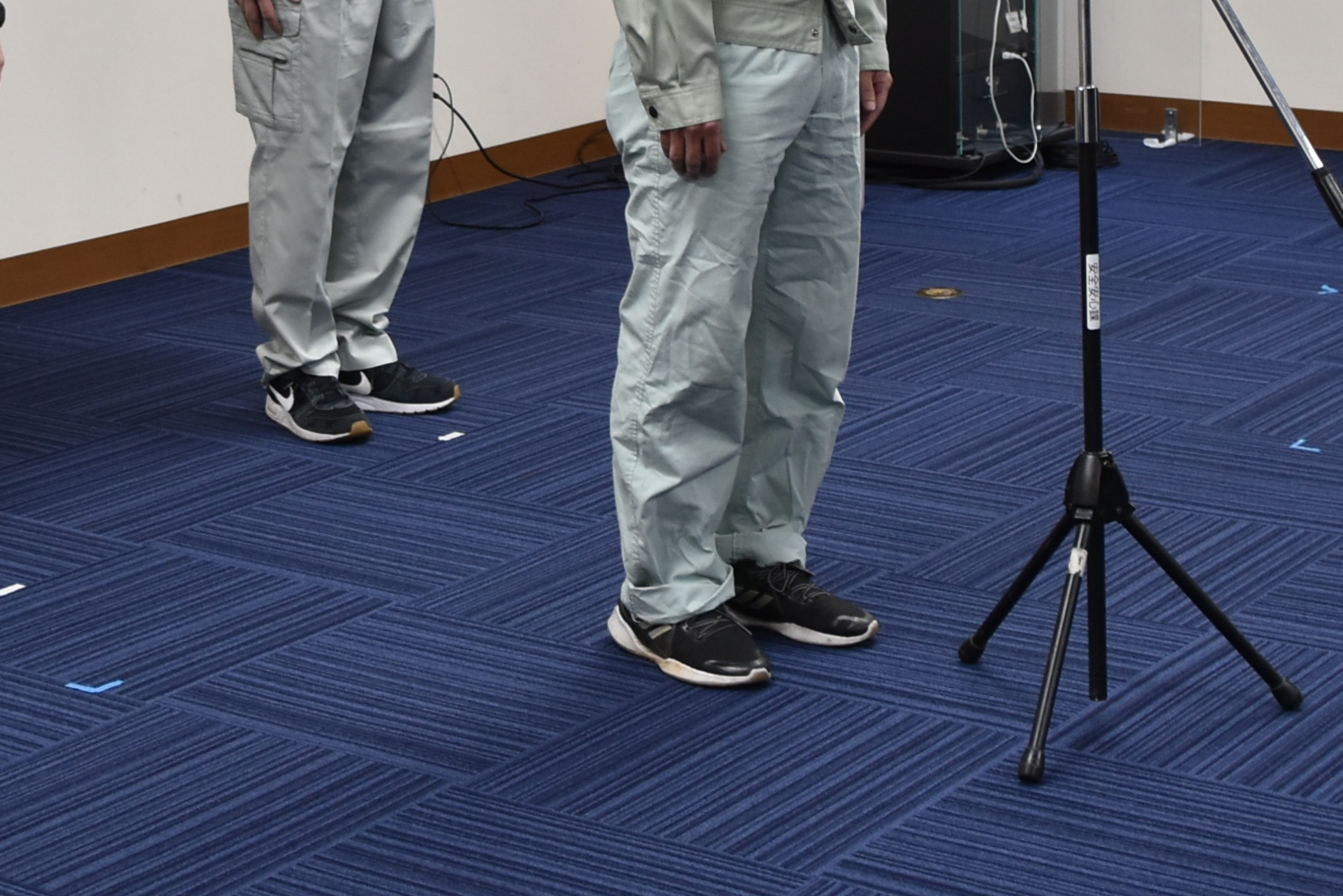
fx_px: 3185
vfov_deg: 15.8
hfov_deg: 23.8
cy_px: 36
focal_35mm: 85
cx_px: 585
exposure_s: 1/100
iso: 400
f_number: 4
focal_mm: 21
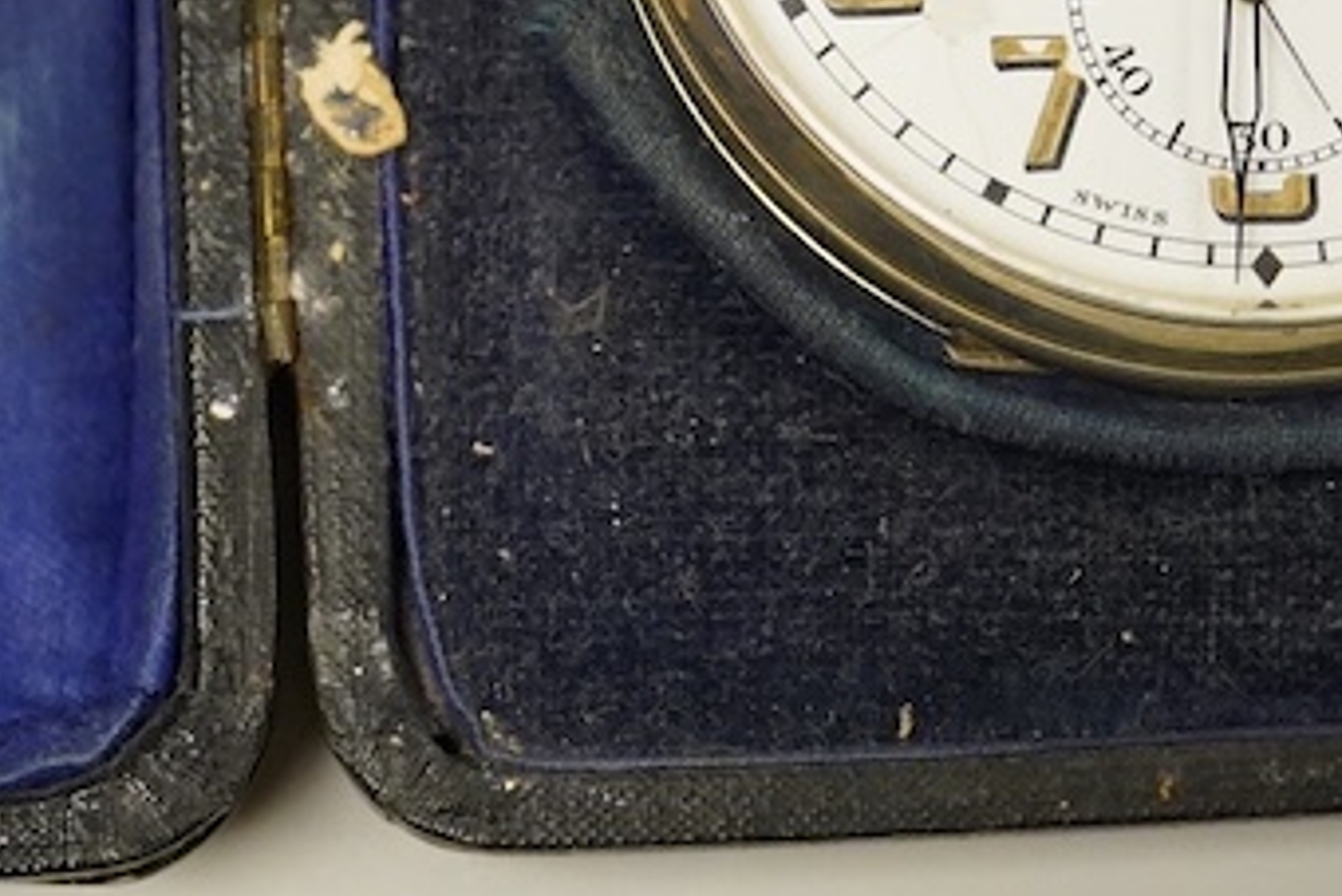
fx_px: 5556
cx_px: 472
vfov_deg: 9.1
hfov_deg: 13.8
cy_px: -257
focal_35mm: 149
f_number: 3.5
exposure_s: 1/640
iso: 2500
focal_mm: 30
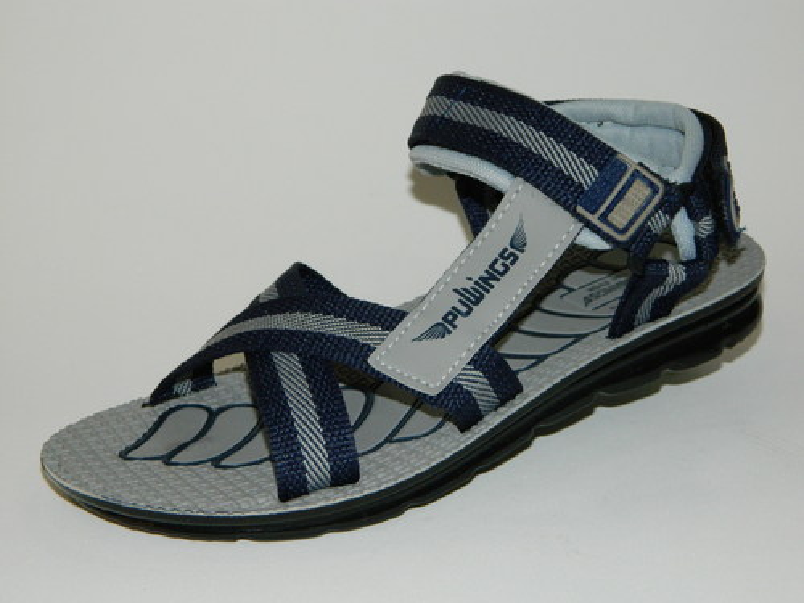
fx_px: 1626
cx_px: 402
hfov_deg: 27.8
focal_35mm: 70
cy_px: 302
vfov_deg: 21.0
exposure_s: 1/50
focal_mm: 12.6
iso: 200
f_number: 4
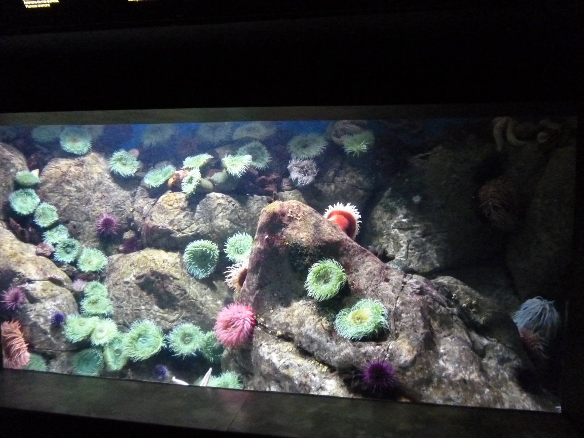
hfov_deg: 63.4
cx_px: 292
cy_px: 219
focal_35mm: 28
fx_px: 472
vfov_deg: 49.7
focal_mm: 5
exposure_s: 1/15
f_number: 3.1
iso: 800
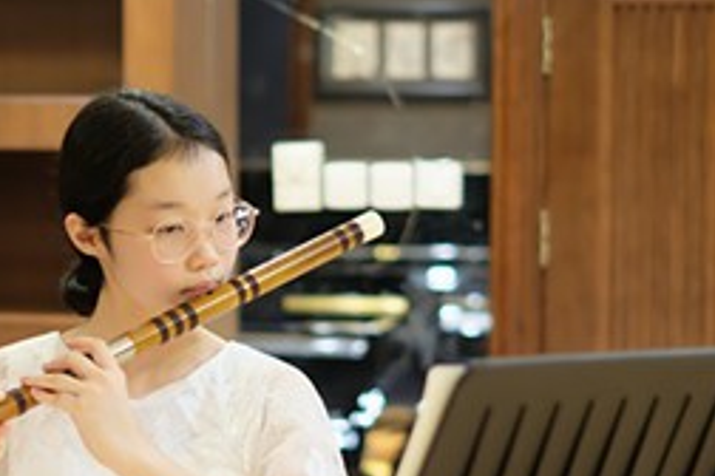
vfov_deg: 10.8
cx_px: 207
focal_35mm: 126
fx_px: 2502
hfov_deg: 16.2
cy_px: 398
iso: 800
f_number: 1.4
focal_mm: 35
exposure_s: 1/75
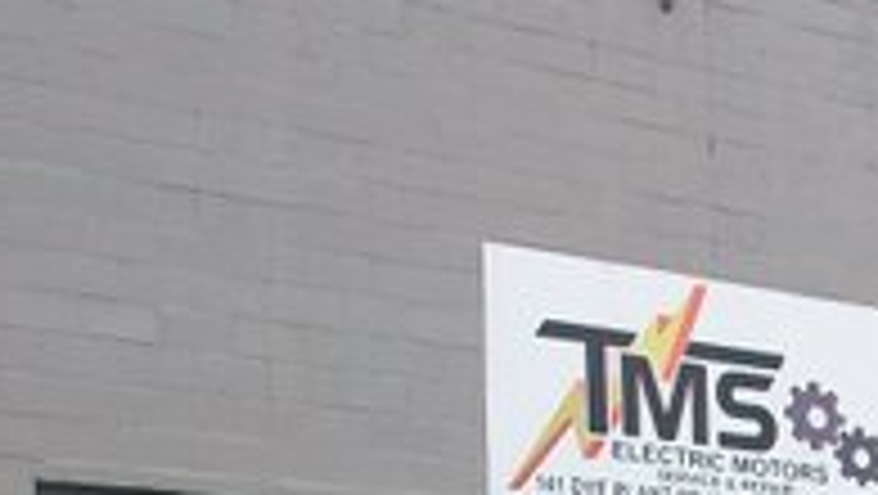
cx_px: 961
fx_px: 2796
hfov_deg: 17.3
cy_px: 740
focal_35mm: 120
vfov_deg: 9.8
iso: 80
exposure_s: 1/250
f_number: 2.8
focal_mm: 5.7
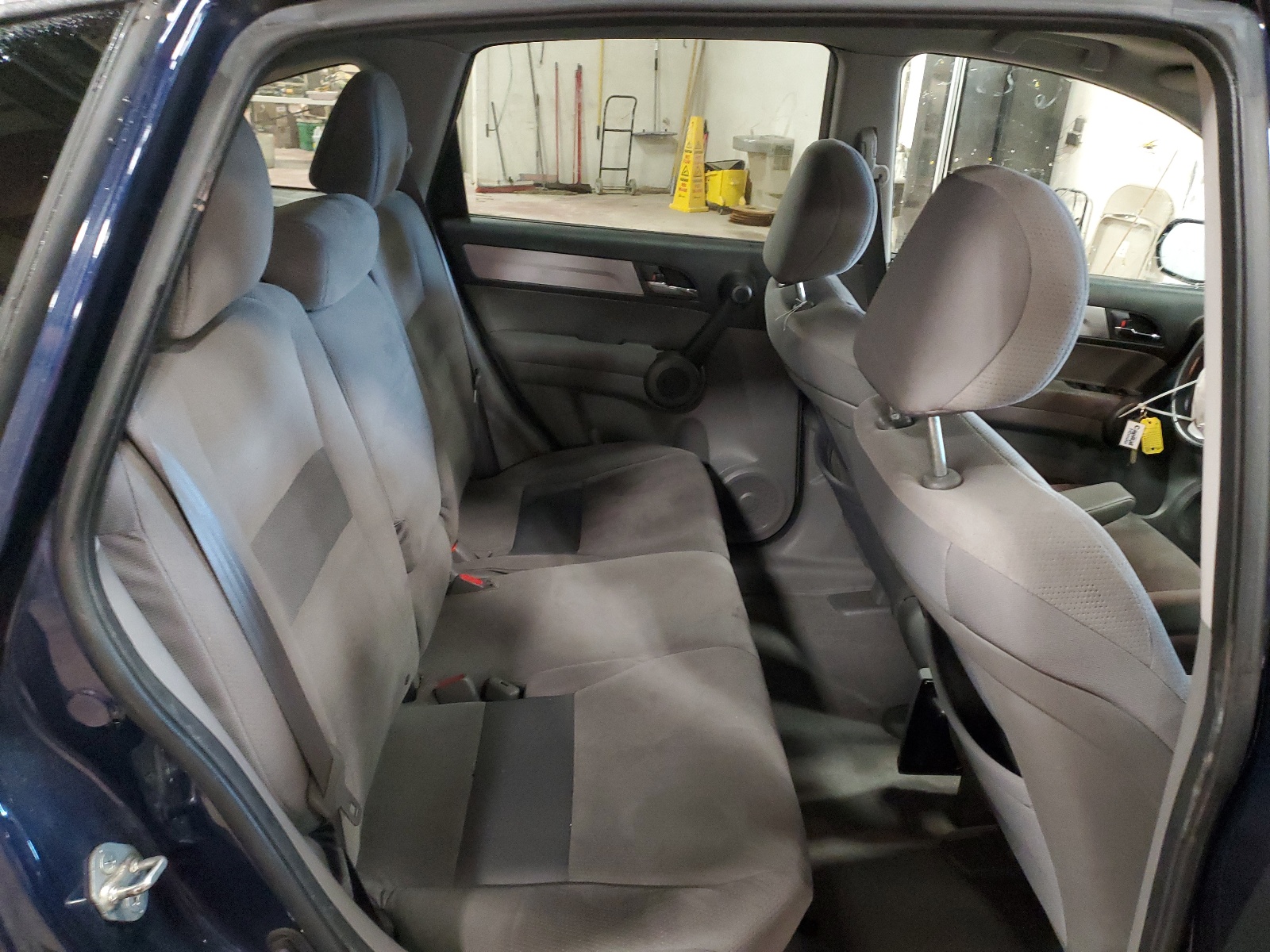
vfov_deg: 53.1
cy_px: 476
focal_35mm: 26
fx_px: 954
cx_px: 635
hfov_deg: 67.3
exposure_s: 1/15
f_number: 1.5
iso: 465
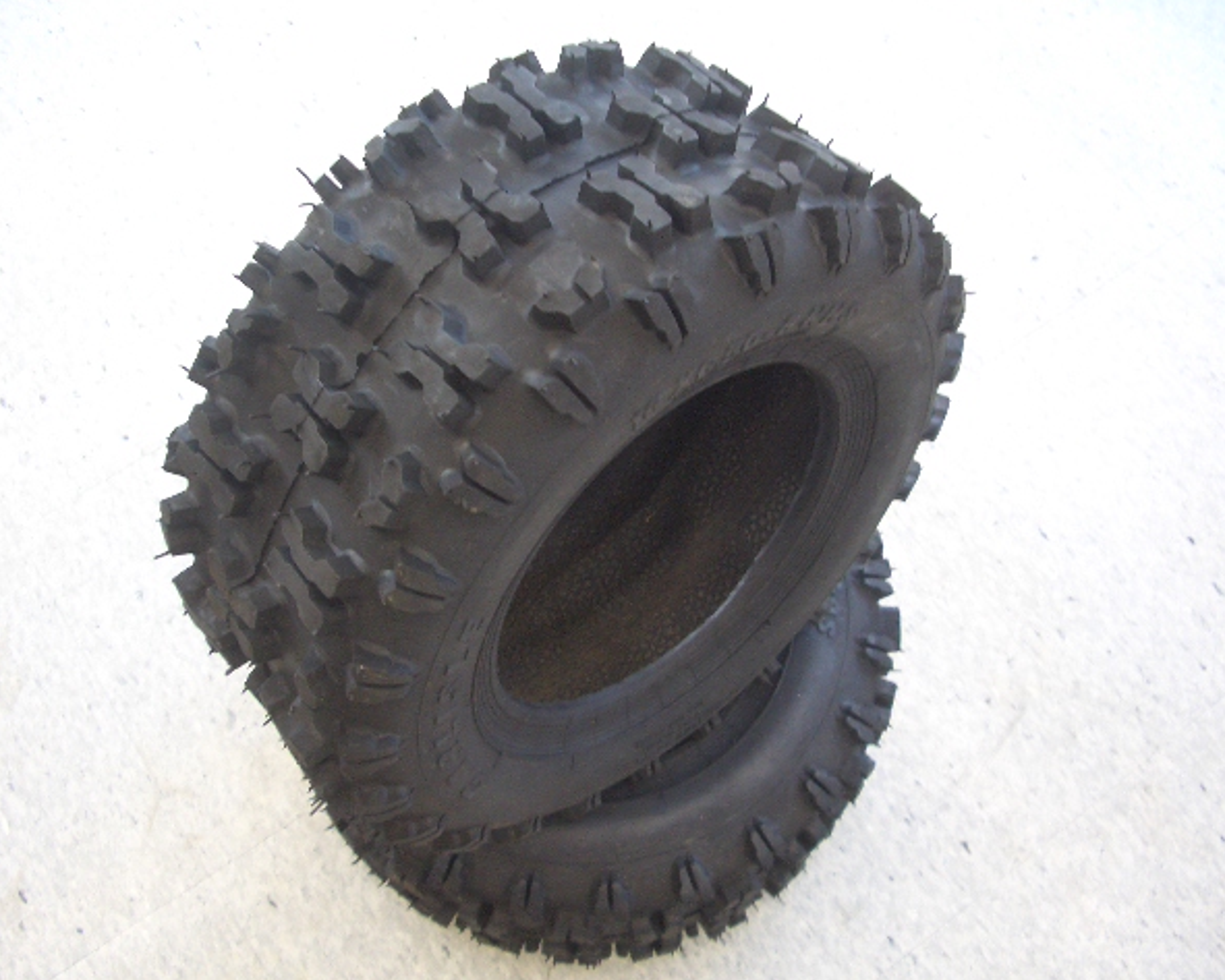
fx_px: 1342
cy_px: 487
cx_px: 616
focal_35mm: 37
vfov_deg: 40.1
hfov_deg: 49.1
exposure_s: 1/20
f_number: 2.6
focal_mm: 5.8
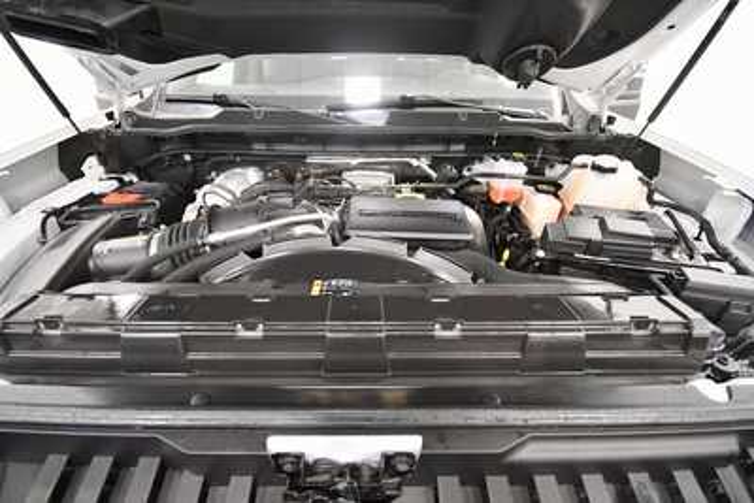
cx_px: 377
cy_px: 252
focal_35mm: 15
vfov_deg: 77.4
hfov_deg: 100.4
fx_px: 314
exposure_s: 1/125
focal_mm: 10
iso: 2800
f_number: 4.5
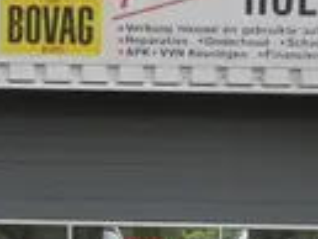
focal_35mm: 282
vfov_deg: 5.3
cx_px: -54
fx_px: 2593
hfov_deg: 7.0
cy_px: 266
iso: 160
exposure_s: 1/200
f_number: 4.8
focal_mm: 13.5
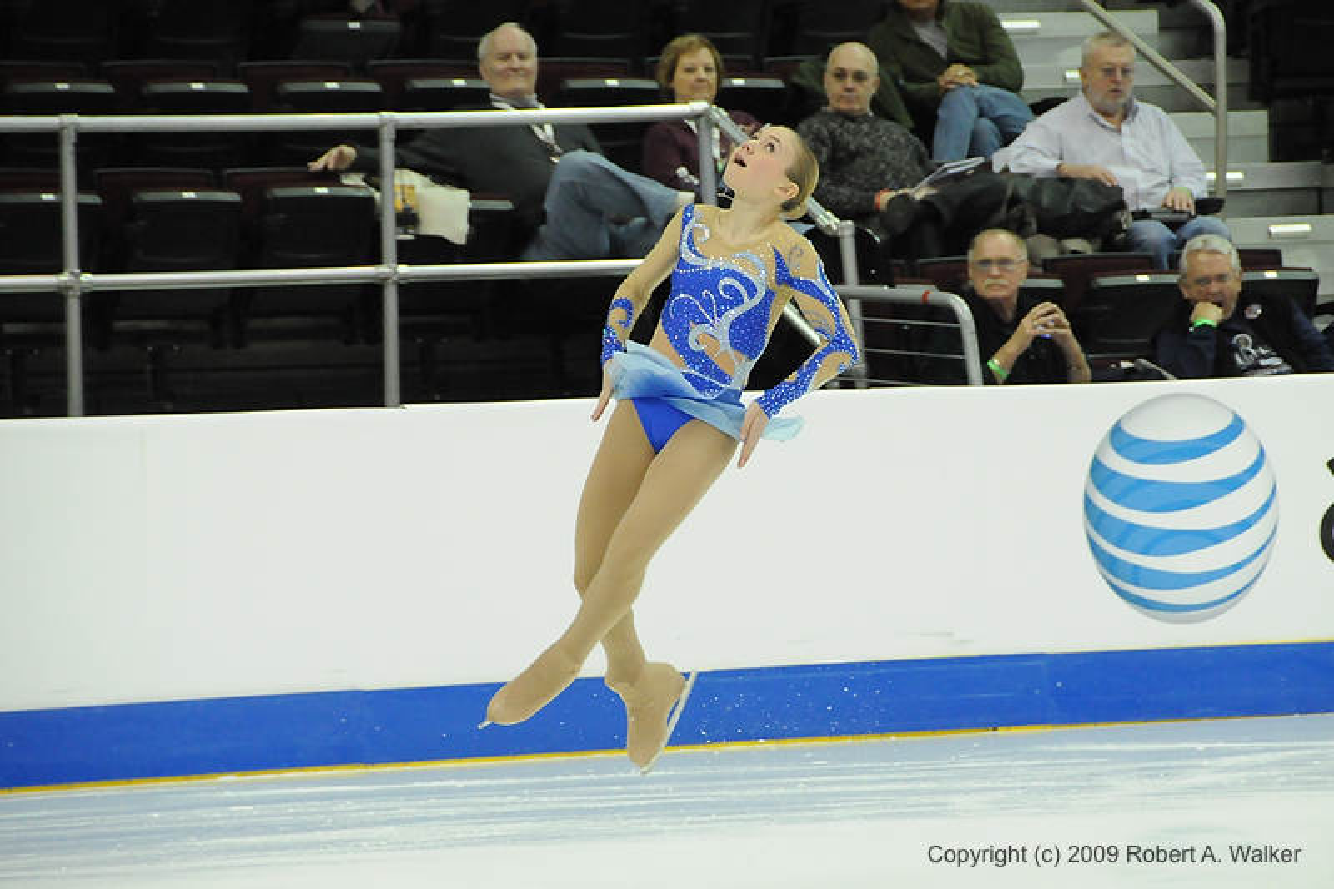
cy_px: 444
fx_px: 8335
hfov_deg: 9.2
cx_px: 667
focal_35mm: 225
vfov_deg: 6.1
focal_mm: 150
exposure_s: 1/640
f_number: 5.6
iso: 3200
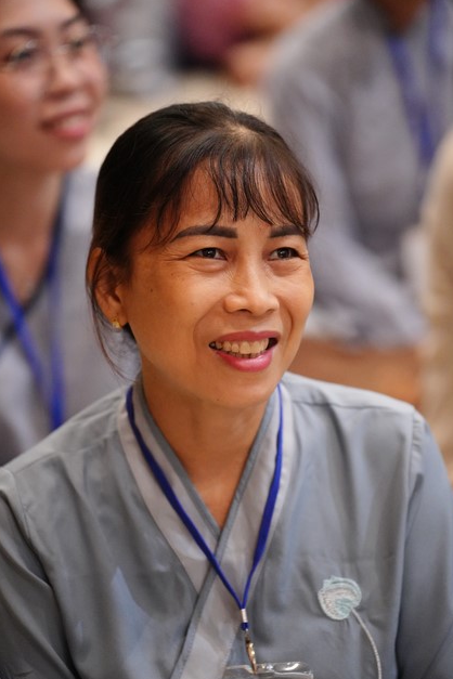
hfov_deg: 9.8
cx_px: 231
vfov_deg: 14.7
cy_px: 345
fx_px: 2642
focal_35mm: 140
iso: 10000
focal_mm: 135
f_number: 2.8
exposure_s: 1/400
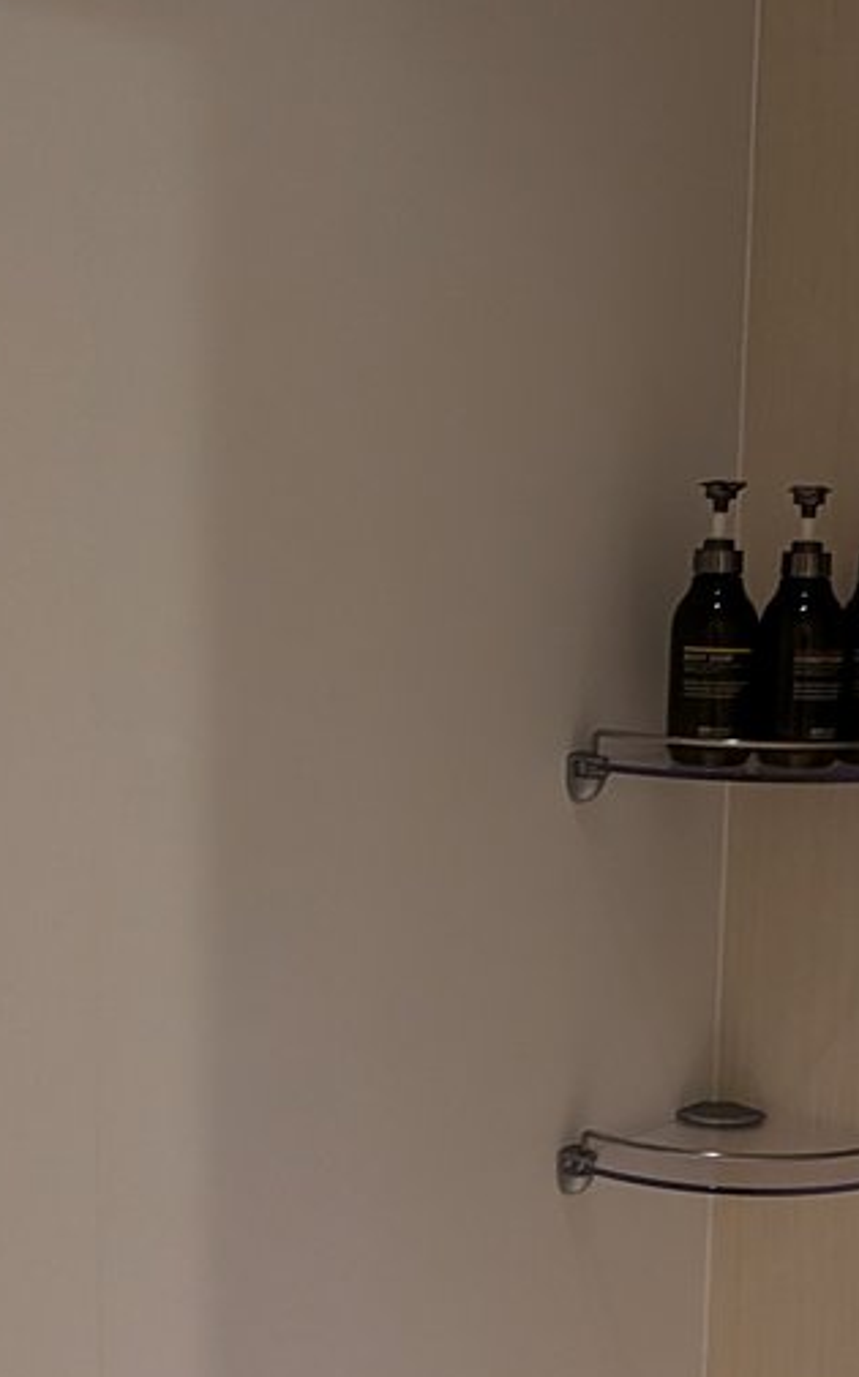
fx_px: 1575
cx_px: 495
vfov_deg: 46.9
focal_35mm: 42
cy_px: 845
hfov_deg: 30.5
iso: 62
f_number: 2.2
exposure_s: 1/33.3
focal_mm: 1.95
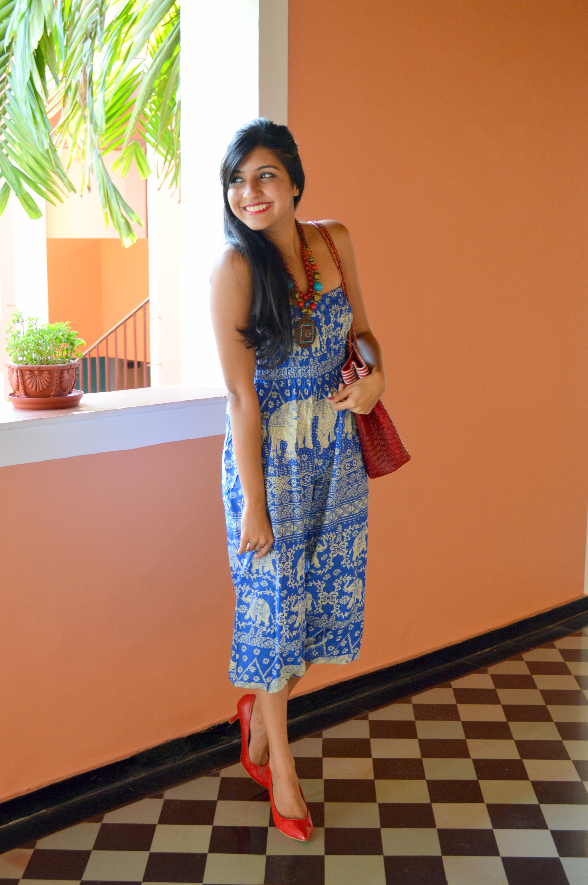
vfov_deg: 41.1
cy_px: 442
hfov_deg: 28.0
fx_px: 1178
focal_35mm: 48
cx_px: 294
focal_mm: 32
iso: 400
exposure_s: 1/60
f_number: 4.8
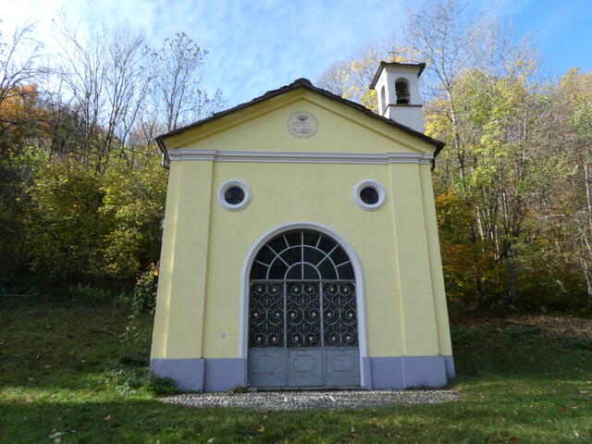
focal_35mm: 24
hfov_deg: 71.6
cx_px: 296
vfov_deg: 56.8
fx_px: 410
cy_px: 222
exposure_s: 1/60
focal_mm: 4.3
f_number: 7.1
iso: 80
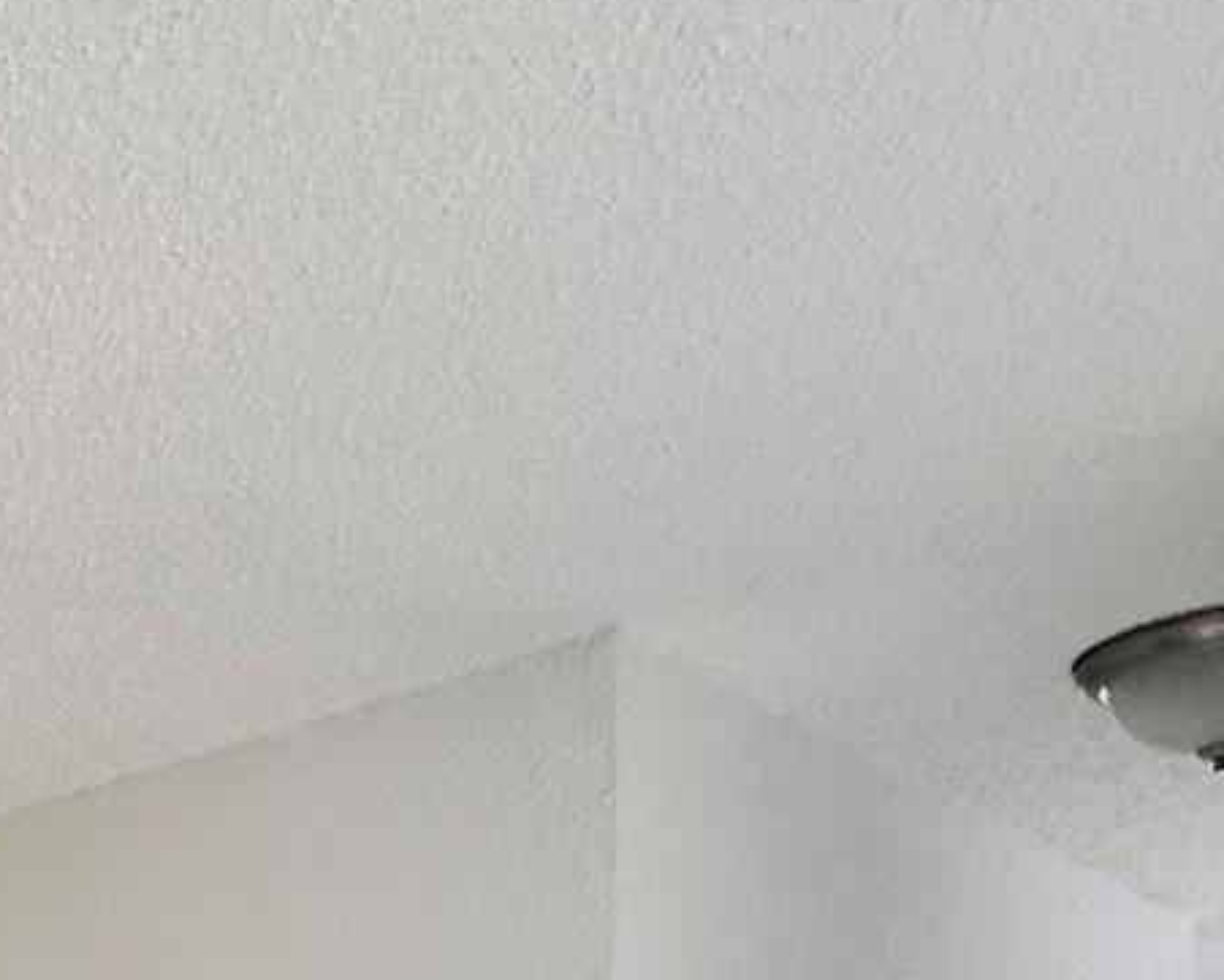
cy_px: 1934
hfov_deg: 23.4
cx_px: -687
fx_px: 2246
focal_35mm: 62
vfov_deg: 17.7
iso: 64
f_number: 2.2
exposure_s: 1/120
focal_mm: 2.22
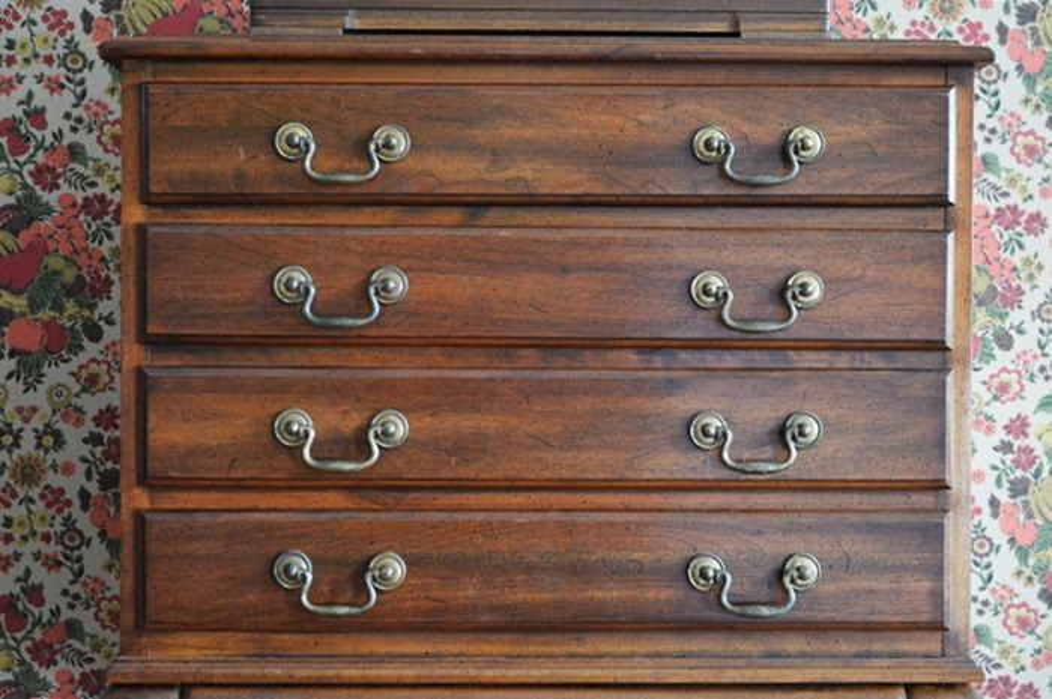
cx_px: 526
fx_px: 2102
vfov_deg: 18.9
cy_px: 350
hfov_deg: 28.1
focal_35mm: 72
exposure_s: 1/40
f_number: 5.3
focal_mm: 48
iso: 3200
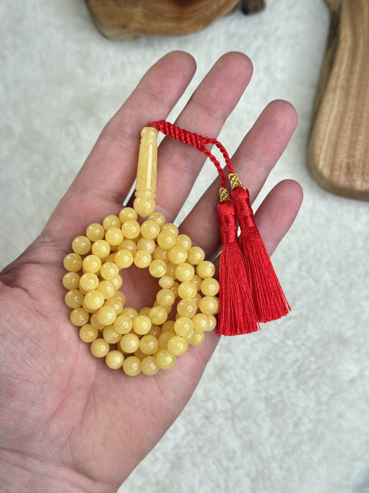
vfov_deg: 39.7
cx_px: 184
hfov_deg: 30.3
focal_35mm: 48
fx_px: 682
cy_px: 246
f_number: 1.78
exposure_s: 1/152
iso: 64
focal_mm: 6.76
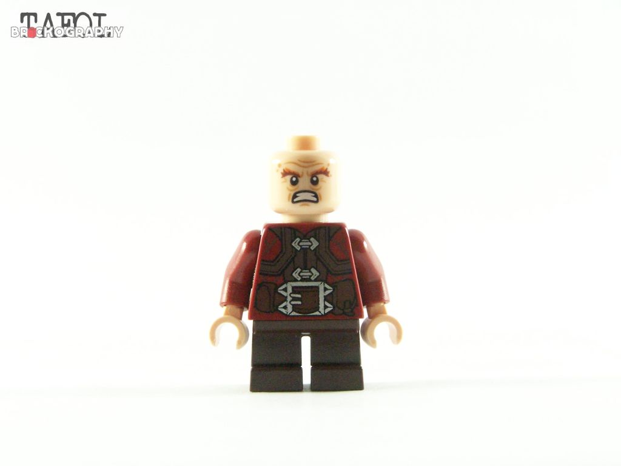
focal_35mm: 82
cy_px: 233
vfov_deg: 18.0
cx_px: 310
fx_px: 1471
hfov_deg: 23.8
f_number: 4
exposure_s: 1/60
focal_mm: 13.7
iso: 400
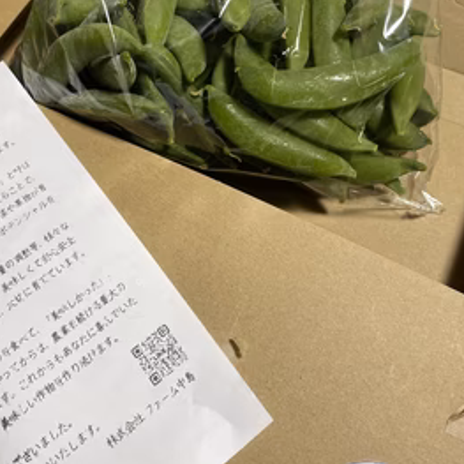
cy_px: 180
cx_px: 212
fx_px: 531
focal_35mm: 35
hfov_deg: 47.2
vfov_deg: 46.9
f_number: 1.6
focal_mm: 4.2
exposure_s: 1/100
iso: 100
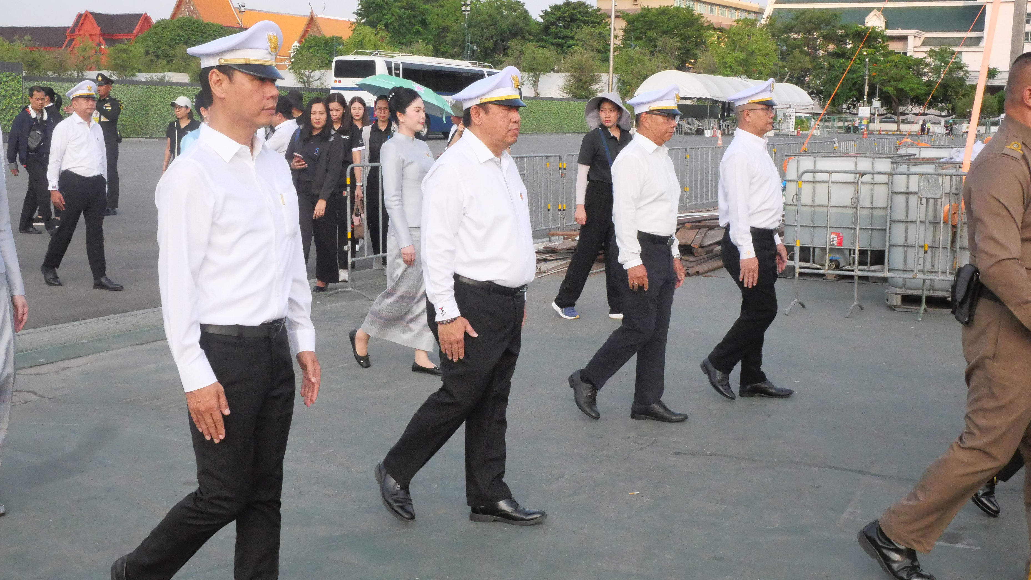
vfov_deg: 27.7
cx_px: 516
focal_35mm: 43
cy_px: 280
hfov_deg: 47.4
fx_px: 1176
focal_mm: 20
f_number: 14
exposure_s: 1/800
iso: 4000
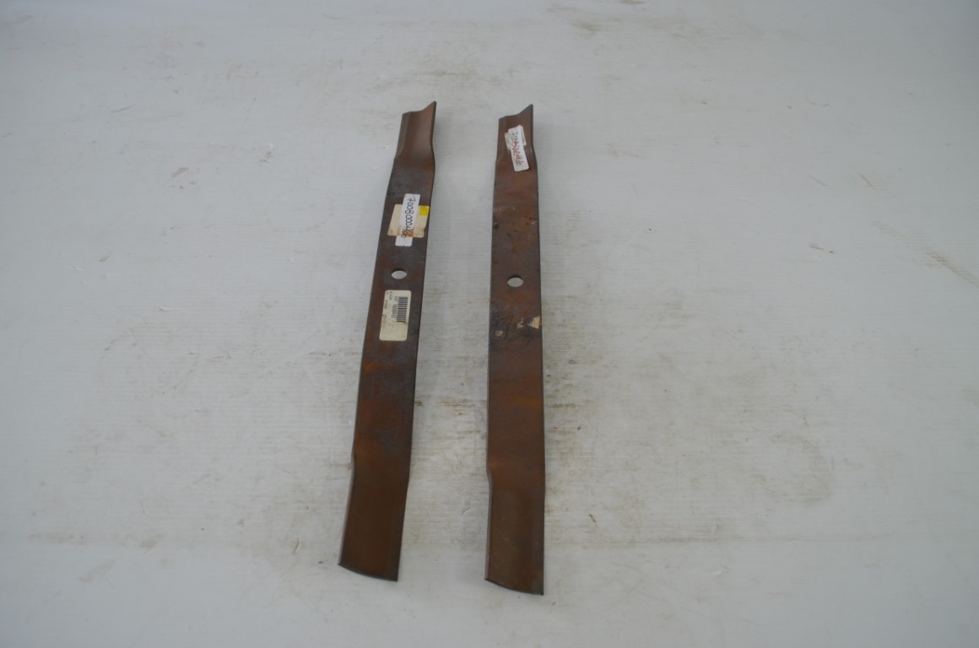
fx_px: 733
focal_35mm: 27
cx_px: 490
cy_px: 324
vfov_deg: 47.7
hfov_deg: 67.5
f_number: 5
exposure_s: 1/100
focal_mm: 18
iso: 400
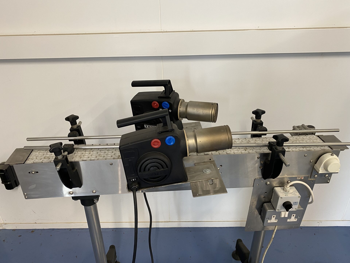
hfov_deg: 67.3
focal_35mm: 26
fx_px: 263
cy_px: 132
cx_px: 175
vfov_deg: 53.1
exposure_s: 1/50
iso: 64
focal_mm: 4.25
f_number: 1.8
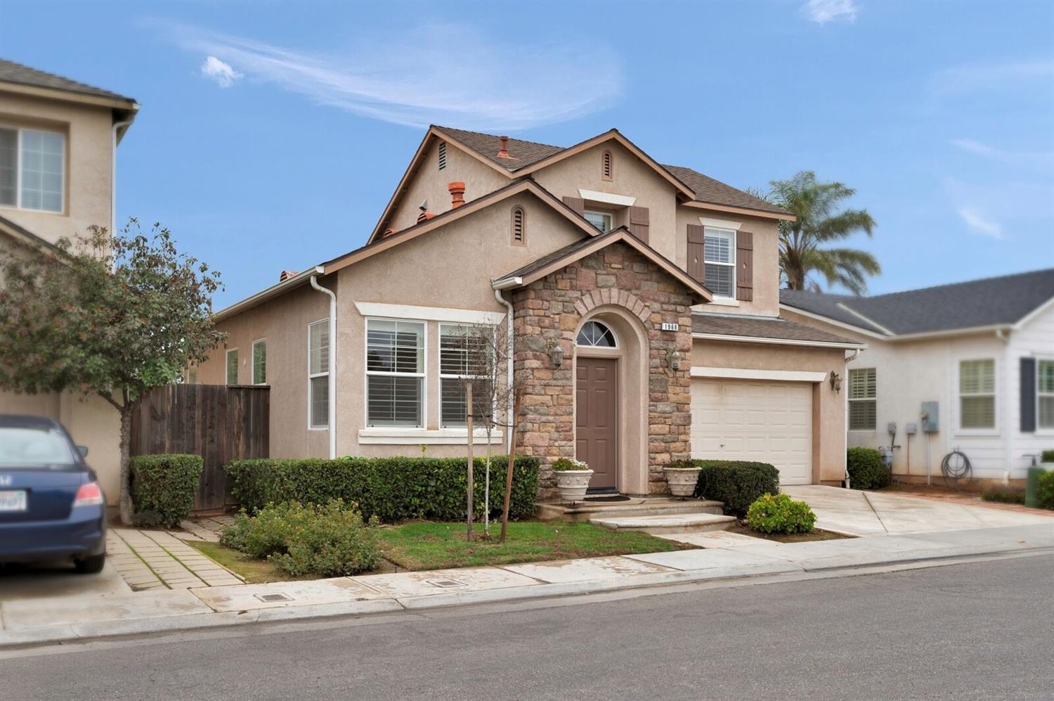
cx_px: 527
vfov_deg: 43.5
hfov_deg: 62.0
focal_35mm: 30
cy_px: 350
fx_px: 877
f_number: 7.1
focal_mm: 30
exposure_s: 1/60
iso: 100
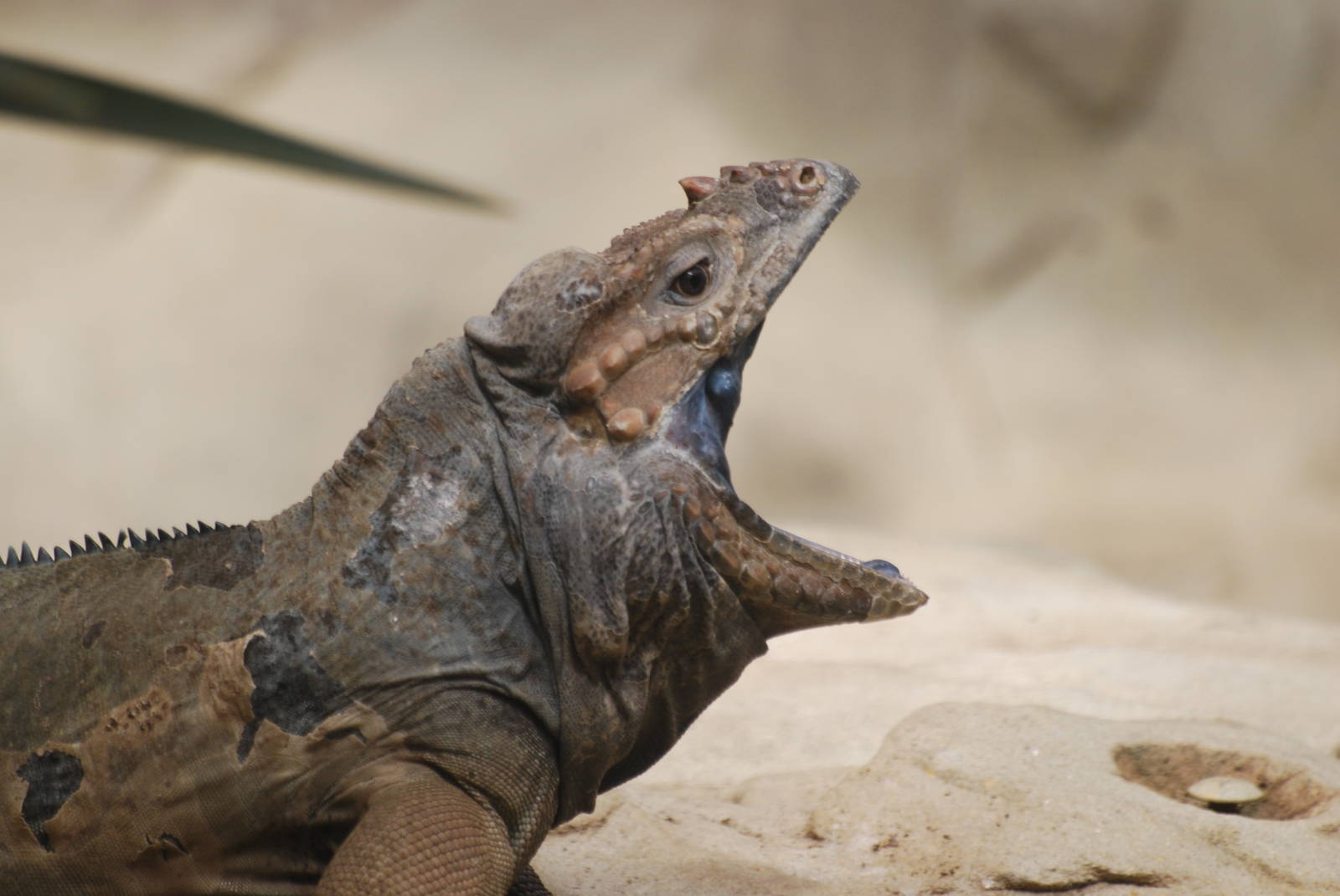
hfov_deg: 4.6
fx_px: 16770
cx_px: 670
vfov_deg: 3.1
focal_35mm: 450
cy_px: 448
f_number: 5.6
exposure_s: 1/500
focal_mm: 300
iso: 250
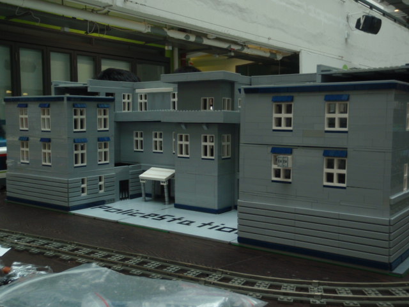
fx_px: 425
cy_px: 154
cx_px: 204
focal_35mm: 36
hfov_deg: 51.4
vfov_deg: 39.7
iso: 100
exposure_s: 1/40
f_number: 4.1
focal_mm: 6.53
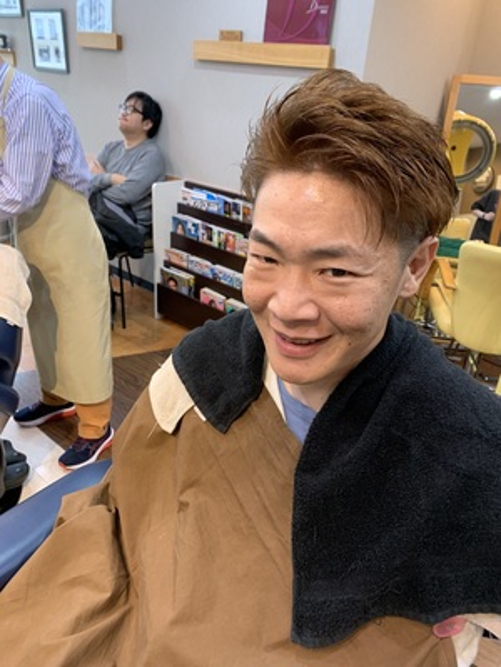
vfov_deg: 67.3
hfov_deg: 53.1
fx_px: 502
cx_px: 250
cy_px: 334
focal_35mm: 26
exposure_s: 1/50
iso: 125
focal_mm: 4.25
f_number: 1.8
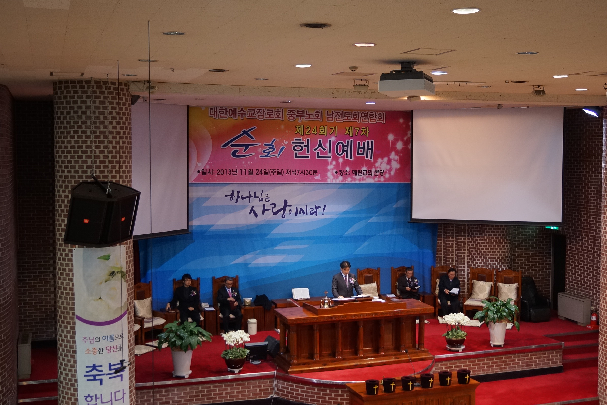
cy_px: 199
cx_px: 299
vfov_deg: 31.2
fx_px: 725
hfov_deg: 45.4
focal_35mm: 43
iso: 1000
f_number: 4.5
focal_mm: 28
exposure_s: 1/60
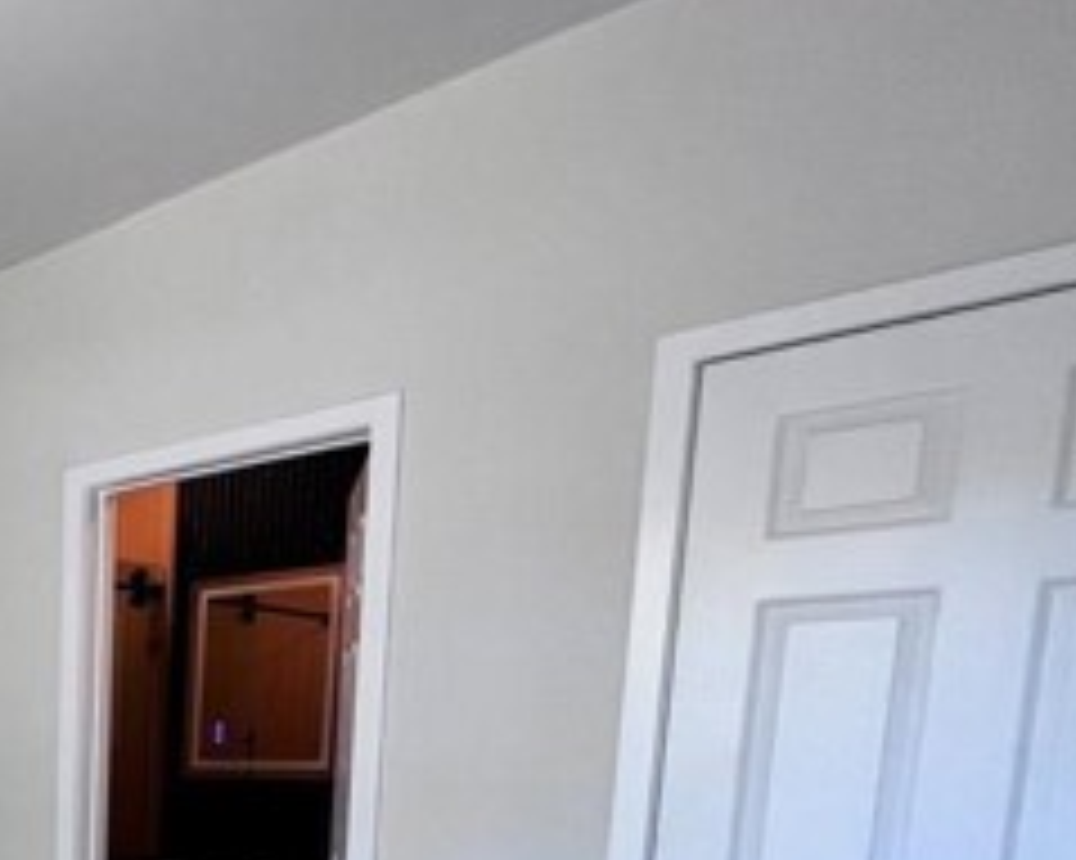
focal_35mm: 34
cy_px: 883
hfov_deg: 35.4
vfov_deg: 38.0
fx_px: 1082
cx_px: -333
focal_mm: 1.57
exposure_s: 1/60
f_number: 1.8
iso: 200
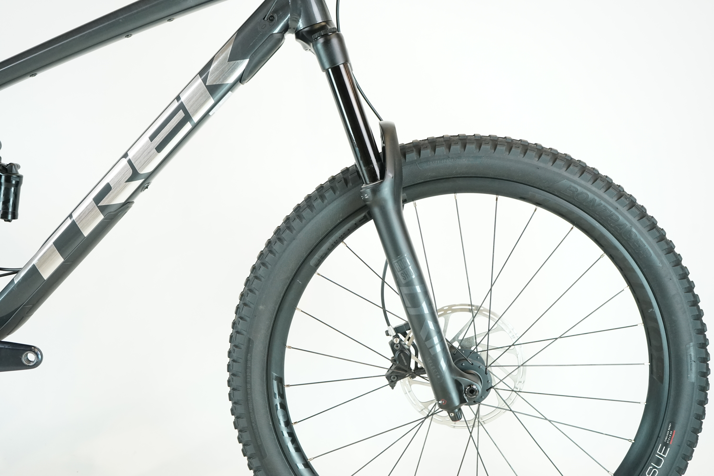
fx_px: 773
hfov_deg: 49.6
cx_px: 357
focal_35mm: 39
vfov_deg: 34.2
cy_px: 238
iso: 2500
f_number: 5.6
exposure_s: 1/200
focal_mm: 39
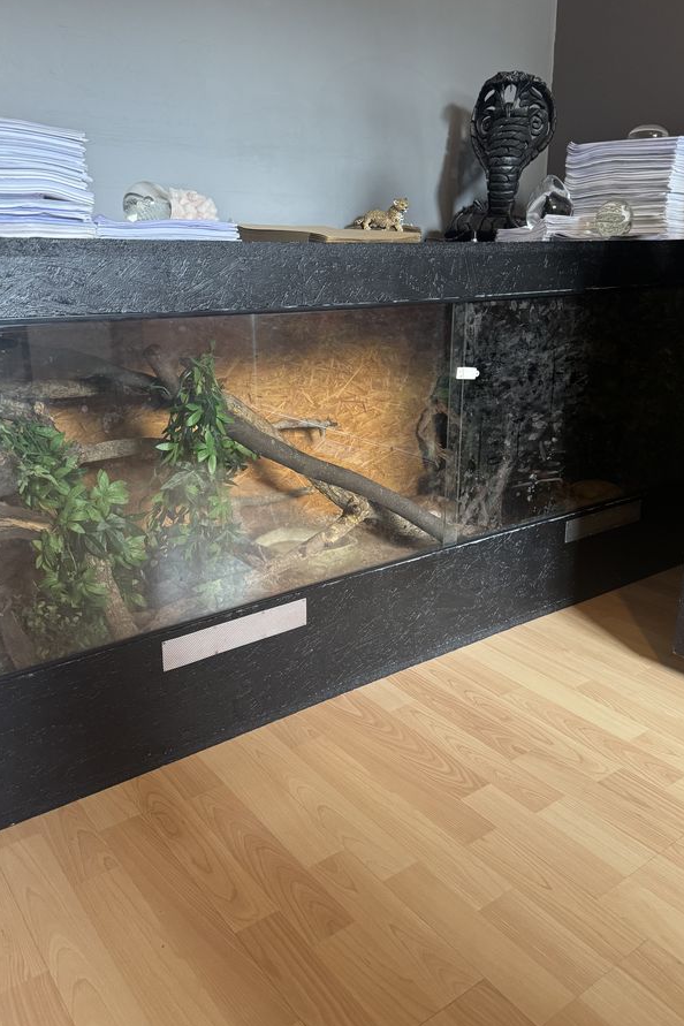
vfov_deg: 65.4
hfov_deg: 46.4
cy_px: 473
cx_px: 334
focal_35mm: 28
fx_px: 798
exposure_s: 1/50
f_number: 1.78
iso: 400
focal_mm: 6.76
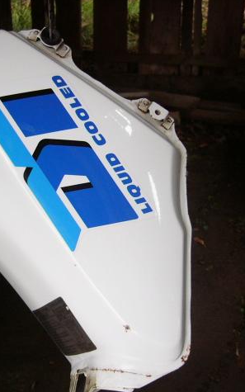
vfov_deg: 40.3
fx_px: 534
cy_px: 195
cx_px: 76
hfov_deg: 25.7
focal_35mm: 50
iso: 200
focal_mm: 5.8
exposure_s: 1/30
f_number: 2.8
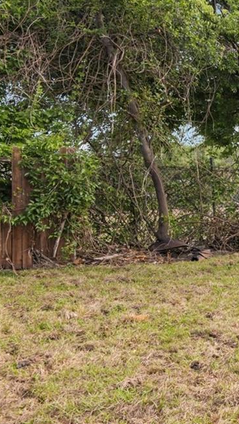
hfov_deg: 18.9
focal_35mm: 41
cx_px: 470
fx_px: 462
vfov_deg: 49.4
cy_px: 198
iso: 400
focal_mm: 16
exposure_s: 1/800
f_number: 8
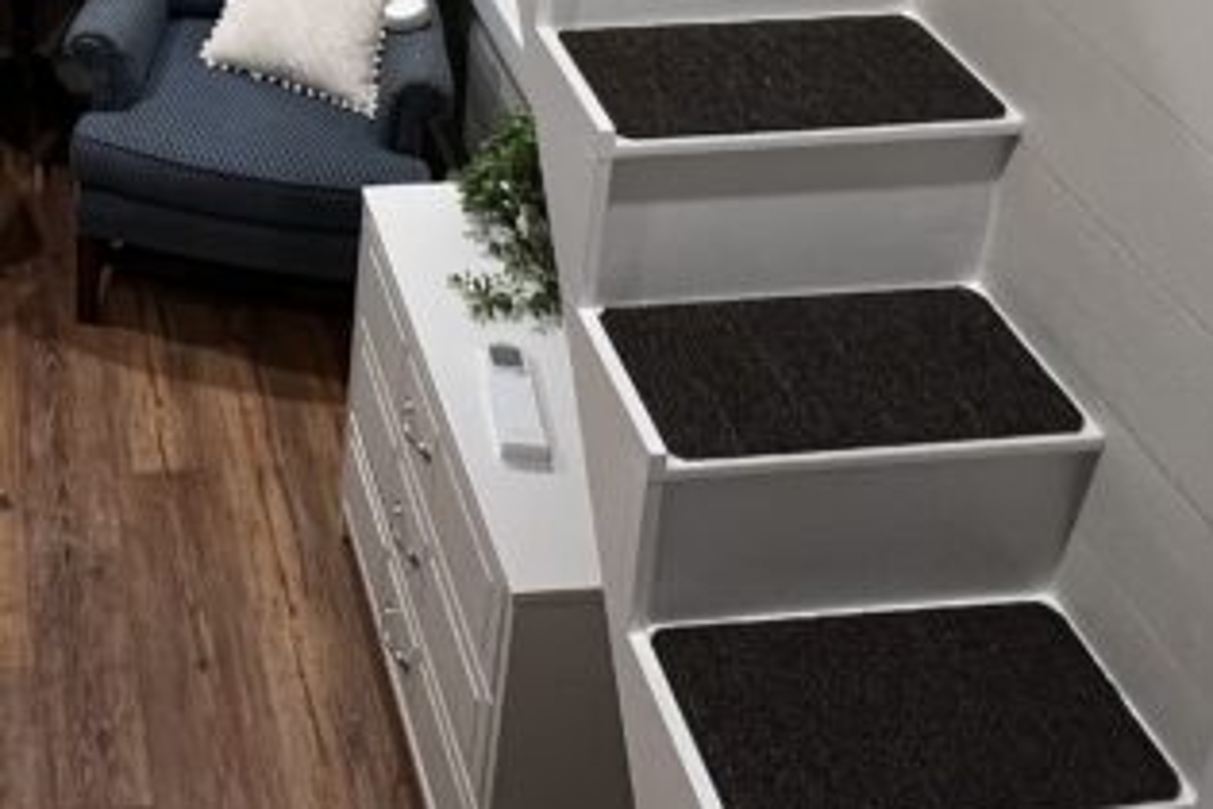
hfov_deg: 40.2
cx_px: 62
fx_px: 1482
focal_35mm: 44
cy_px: -466
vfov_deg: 23.2
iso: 250
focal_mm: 1.57
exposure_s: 1/120
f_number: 1.8
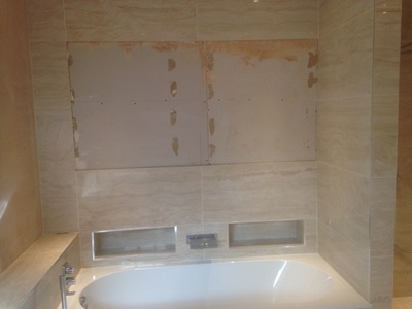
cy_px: 154
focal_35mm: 33
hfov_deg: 55.4
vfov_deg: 42.9
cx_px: 206
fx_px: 393
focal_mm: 4.12
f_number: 2.4
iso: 64
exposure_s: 1/40
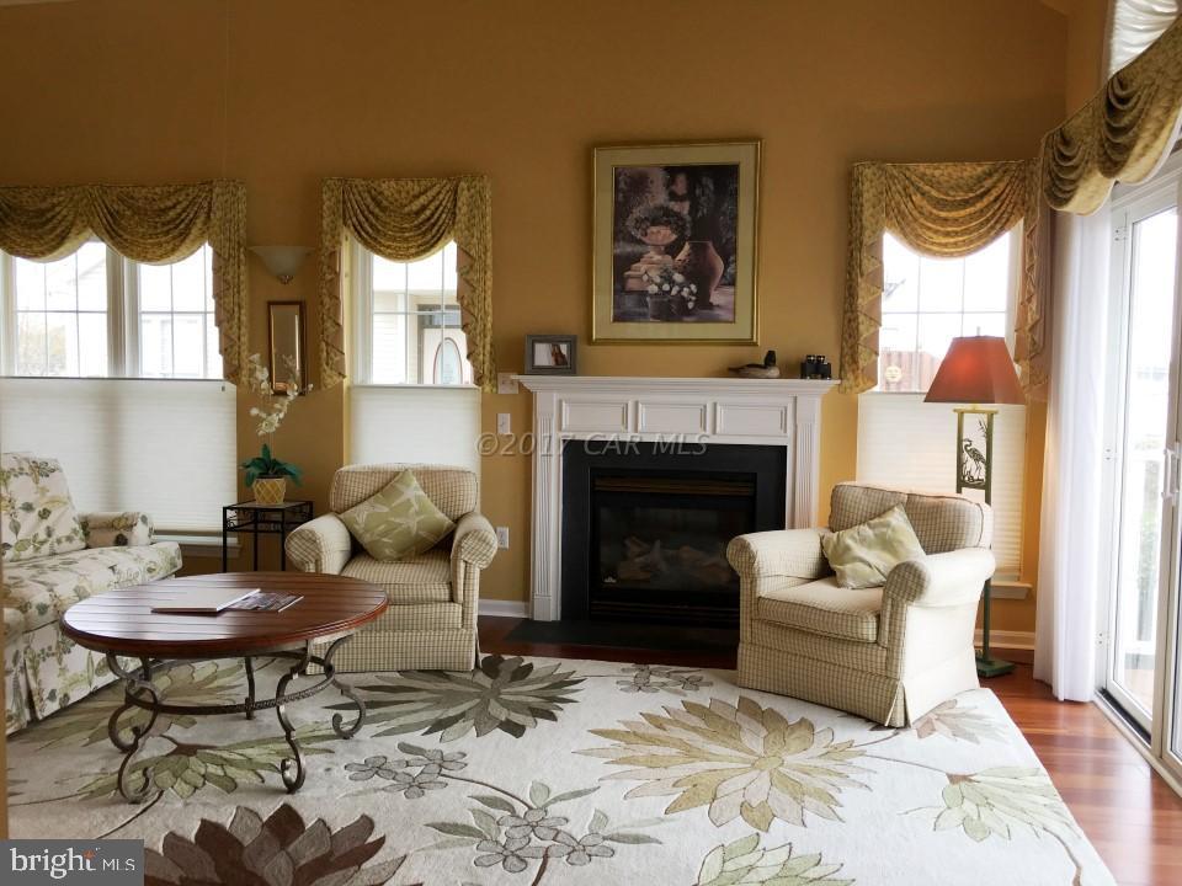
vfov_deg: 48.2
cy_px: 443
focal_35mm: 29
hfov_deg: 61.7
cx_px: 591
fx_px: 990
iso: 32
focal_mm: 4.15
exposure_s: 1/60
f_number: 2.2
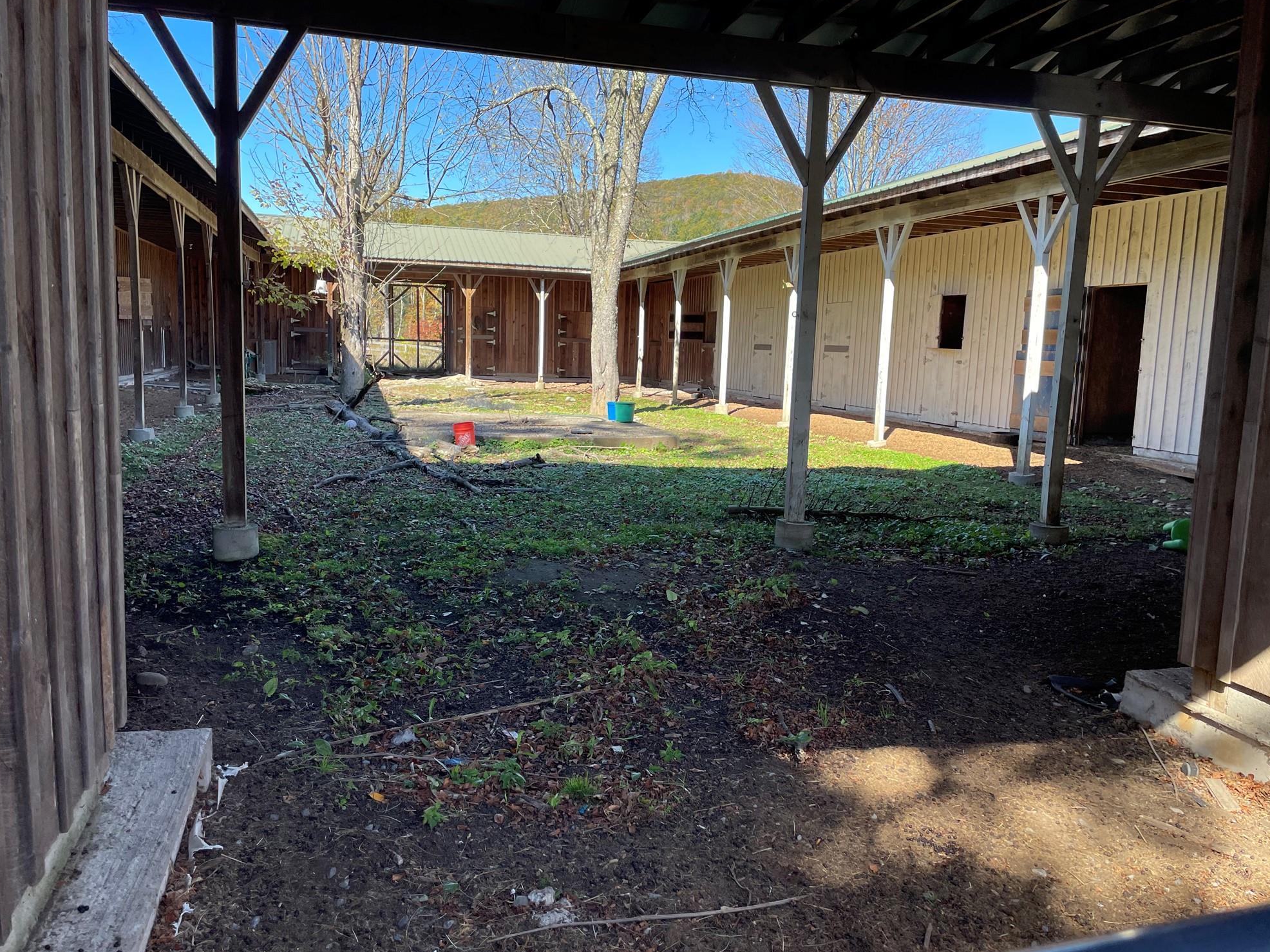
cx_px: 618
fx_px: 991
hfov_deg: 65.3
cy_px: 487
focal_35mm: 27
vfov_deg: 51.4
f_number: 1.6
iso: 32
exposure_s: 1/447
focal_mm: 4.2
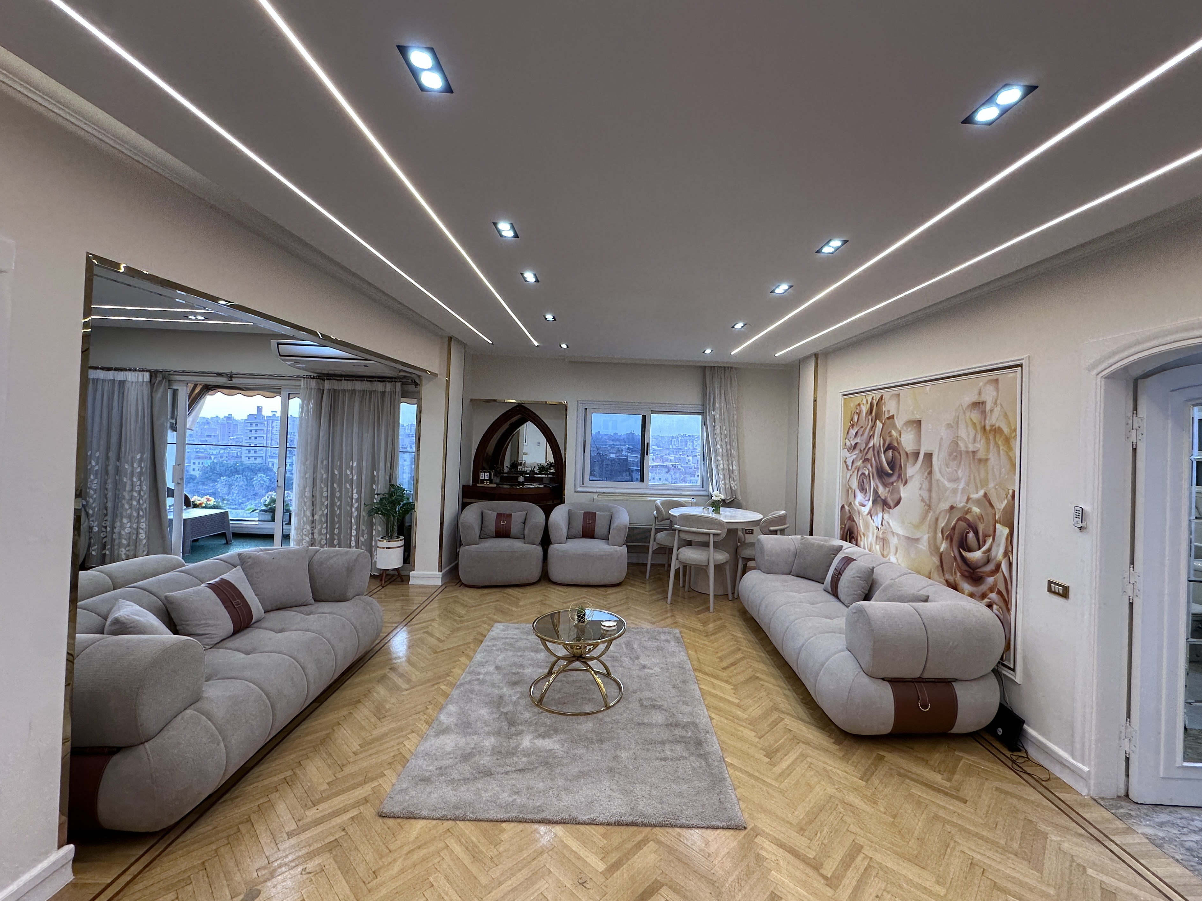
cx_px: 631
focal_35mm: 15
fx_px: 521
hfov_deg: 98.1
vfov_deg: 81.7
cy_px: 429
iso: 50
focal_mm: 2.22
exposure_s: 1/100
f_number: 2.2
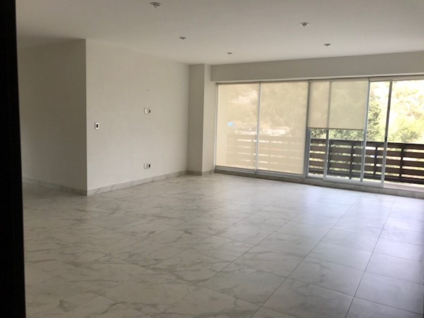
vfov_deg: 49.8
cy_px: 159
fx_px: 343
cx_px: 212
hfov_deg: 63.4
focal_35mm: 28
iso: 20
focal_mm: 3.99
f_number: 1.8
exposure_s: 1/157
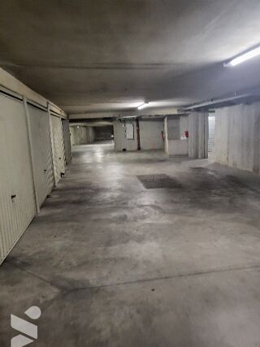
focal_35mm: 26
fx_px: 261
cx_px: 130
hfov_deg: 53.0
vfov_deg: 67.3
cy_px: 174
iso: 640
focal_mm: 4.25
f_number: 1.8
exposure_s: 1/50
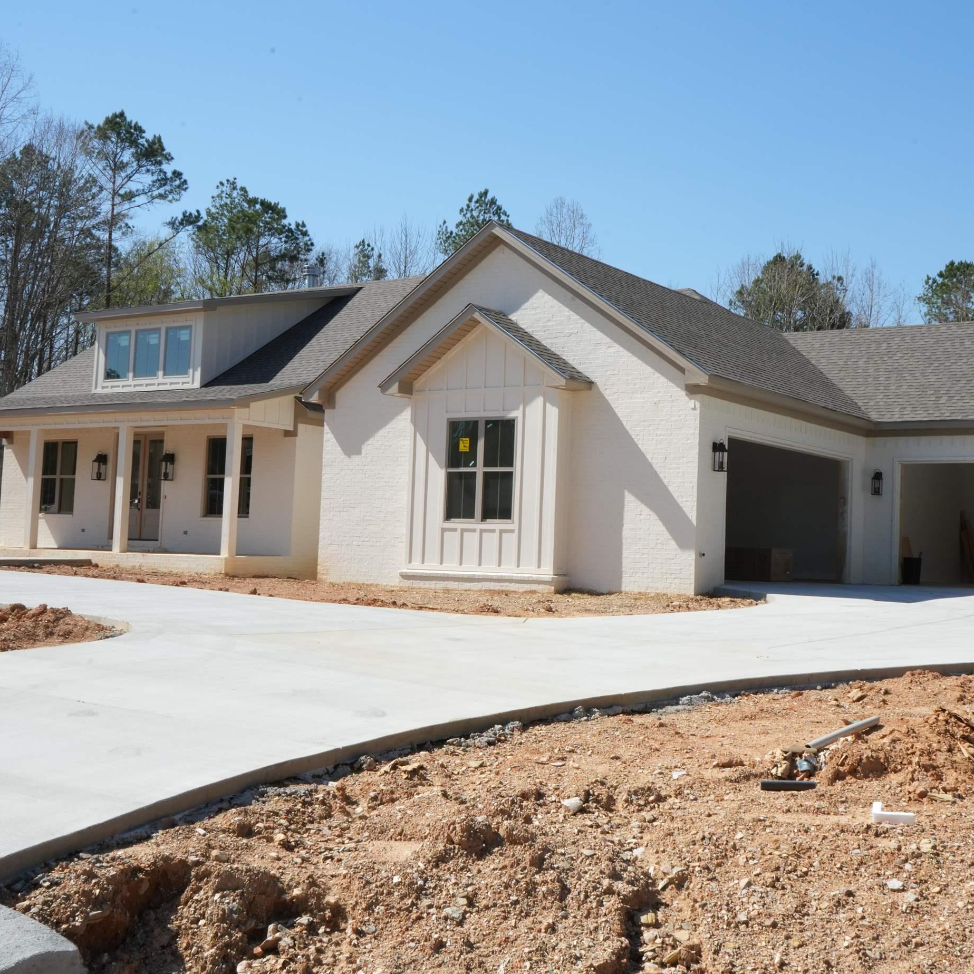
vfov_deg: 40.9
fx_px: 1305
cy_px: 461
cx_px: 604
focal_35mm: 41
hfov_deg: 40.7
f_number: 22
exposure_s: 1/250
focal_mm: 29
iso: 800
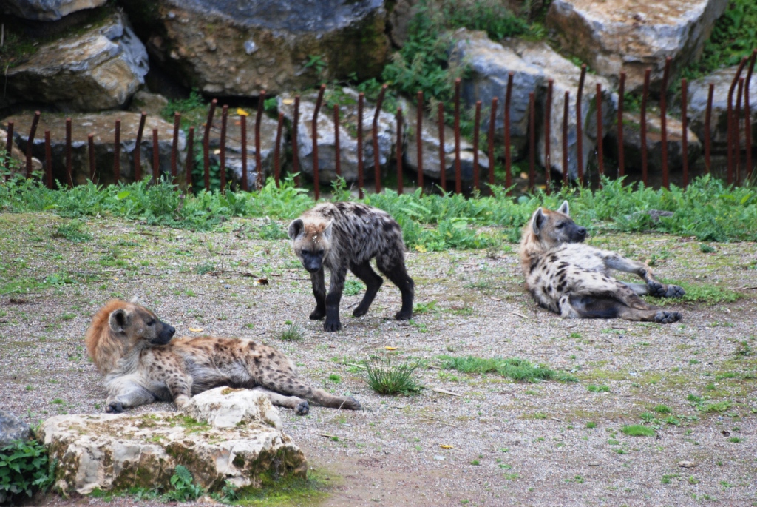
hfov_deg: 5.1
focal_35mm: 405
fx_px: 8525
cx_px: 378
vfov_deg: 3.4
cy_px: 254
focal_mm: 270
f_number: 5.6
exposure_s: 1/320
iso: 400
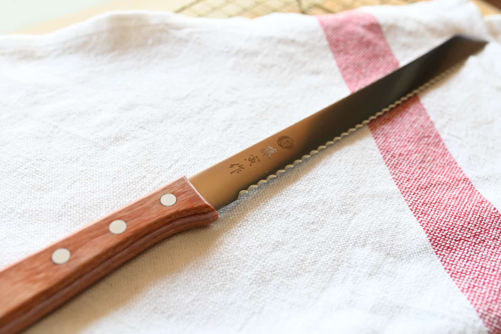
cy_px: 167
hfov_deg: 54.4
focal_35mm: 35
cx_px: 250
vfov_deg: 37.9
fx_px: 487
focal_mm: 35
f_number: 5
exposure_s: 1/320
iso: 800
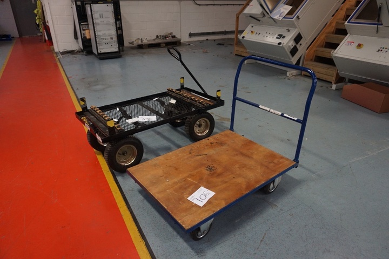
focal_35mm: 24
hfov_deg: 73.7
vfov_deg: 53.1
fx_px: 259
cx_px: 194
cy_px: 130
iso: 1250
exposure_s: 1/160
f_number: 4
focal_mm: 16
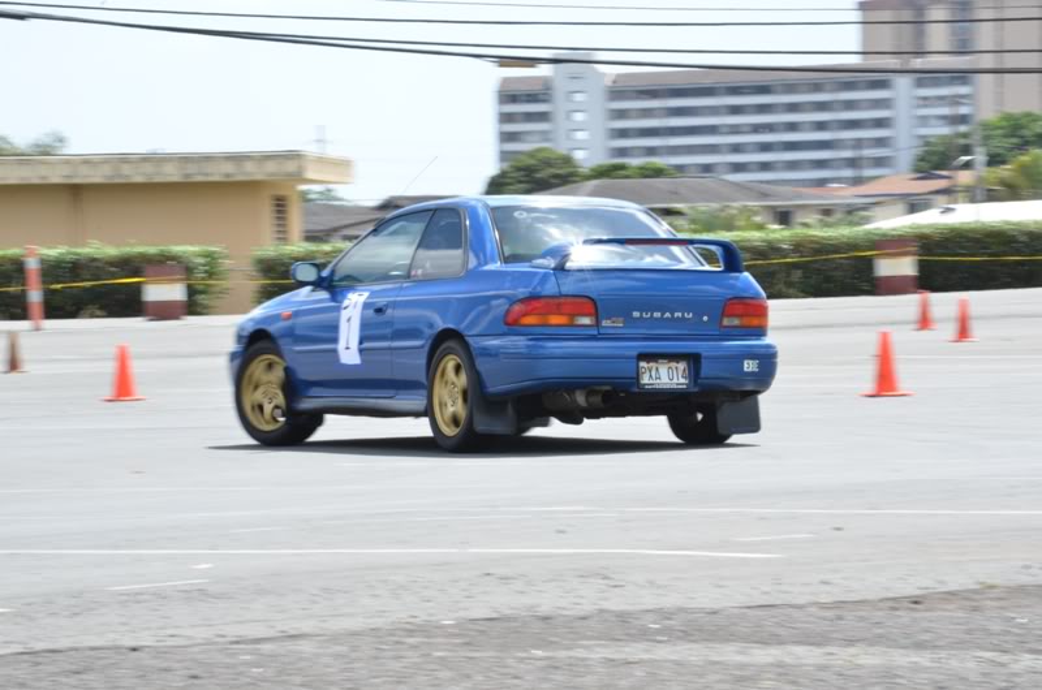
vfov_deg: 7.0
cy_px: 345
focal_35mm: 195
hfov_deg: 10.6
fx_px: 5633
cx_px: 521
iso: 400
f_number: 25
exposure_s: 1/50
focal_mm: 130
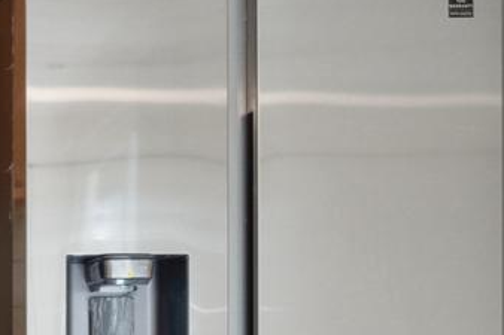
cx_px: -277
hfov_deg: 19.2
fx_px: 1273
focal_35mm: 91
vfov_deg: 14.5
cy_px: 413
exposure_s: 1/13
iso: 100
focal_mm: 10
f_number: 4.5
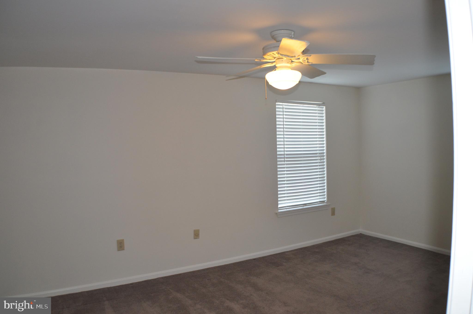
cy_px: 157
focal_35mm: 36
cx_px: 236
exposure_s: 1/30
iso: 720
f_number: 4
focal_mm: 24
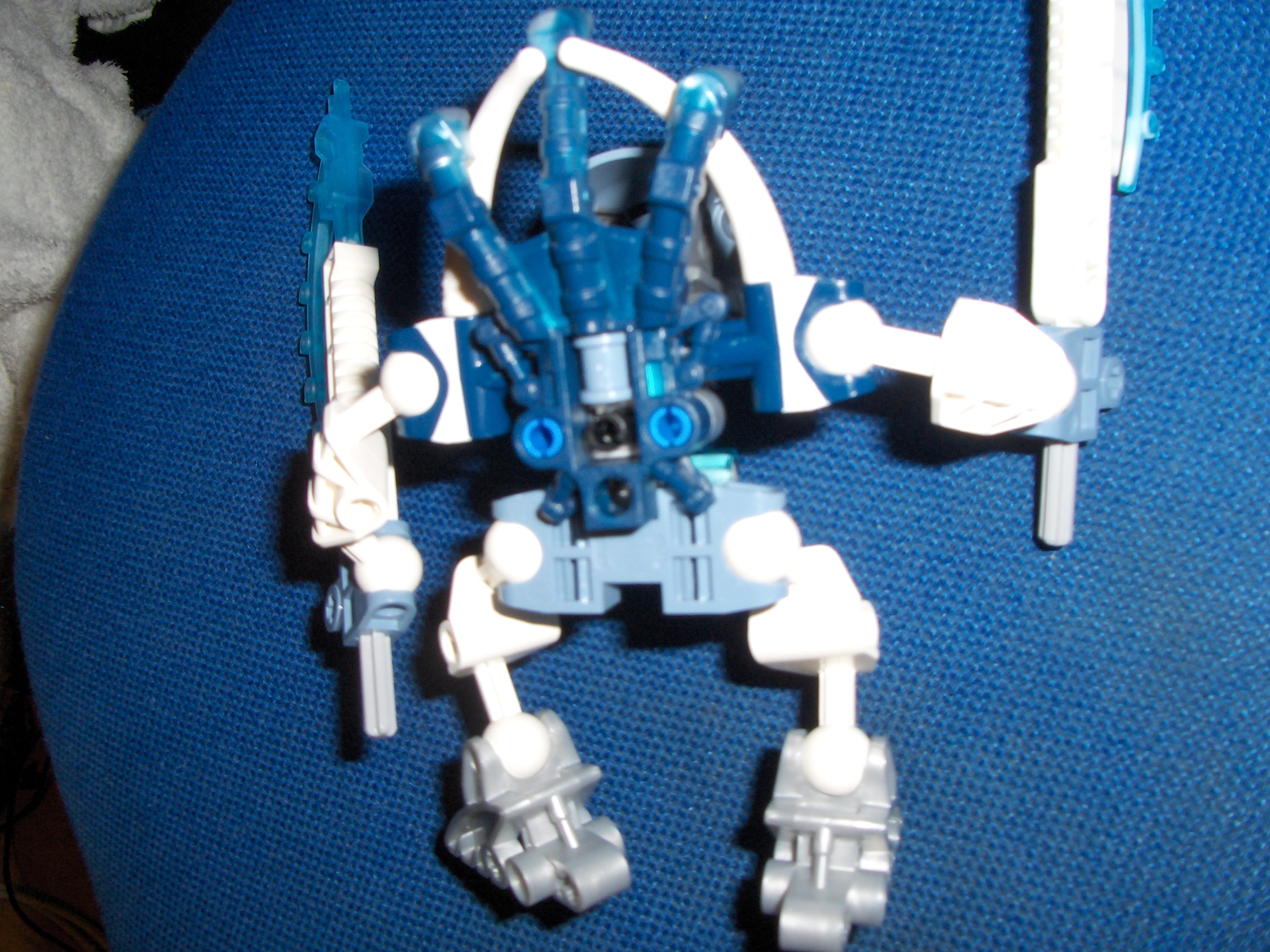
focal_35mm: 35
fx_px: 1284
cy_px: 476
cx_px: 635
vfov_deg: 40.7
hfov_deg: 52.6
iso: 100
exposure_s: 1/60
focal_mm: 5.8
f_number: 4.3
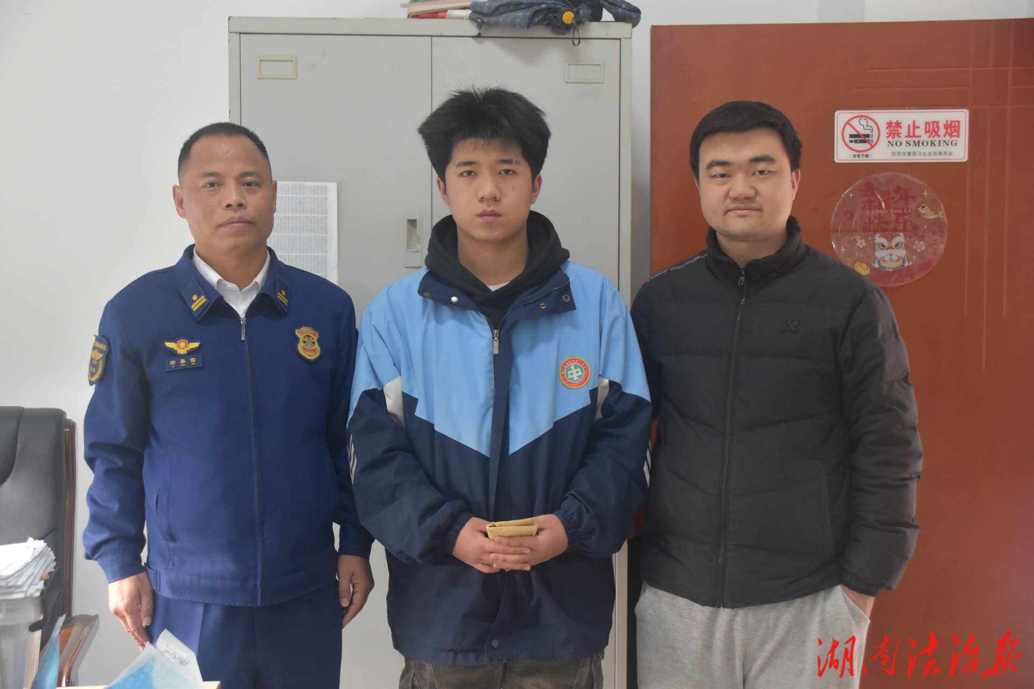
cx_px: 517
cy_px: 344
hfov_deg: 45.0
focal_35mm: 44
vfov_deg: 30.8
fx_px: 1249
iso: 2000
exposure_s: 1/60
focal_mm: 29
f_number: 4
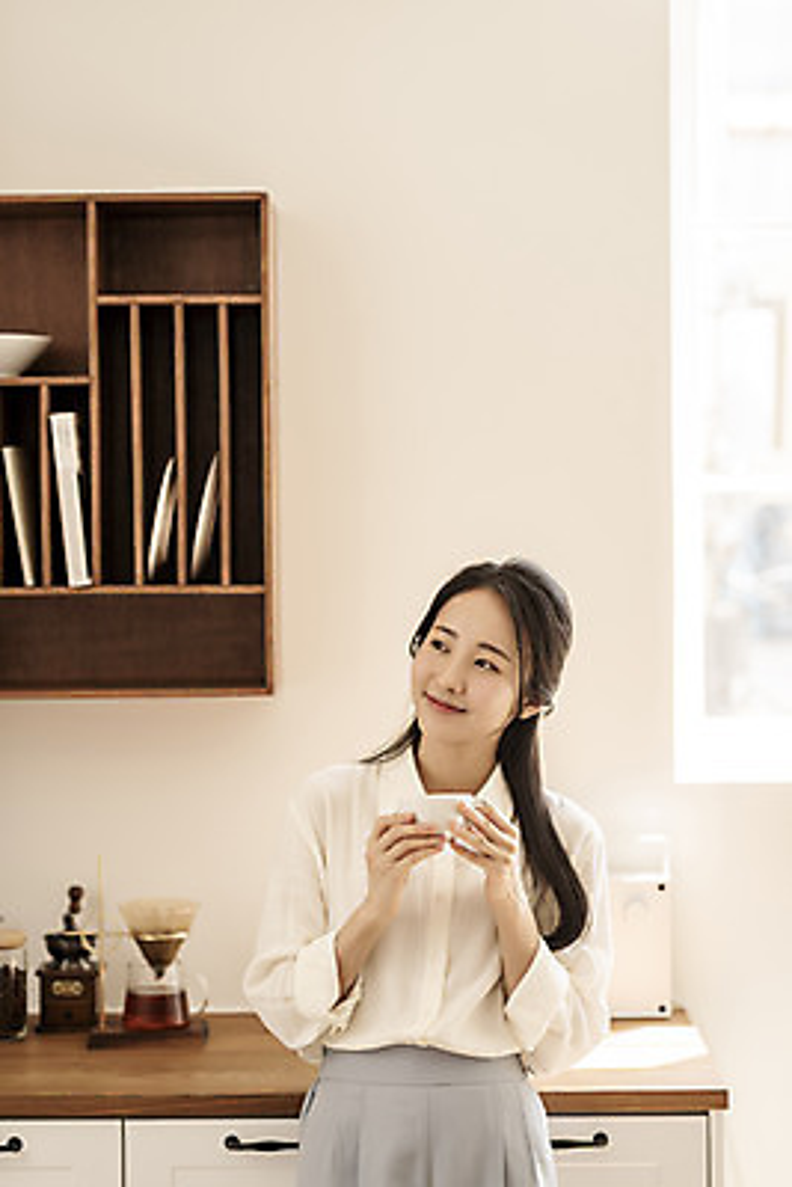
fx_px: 2802
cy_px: 594
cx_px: 396
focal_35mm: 85
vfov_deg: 23.9
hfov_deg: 16.1
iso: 125
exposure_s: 1/250
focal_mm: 85
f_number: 2
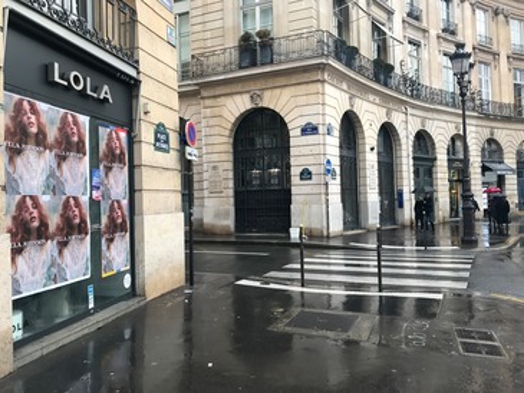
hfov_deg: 63.4
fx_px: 424
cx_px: 262
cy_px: 196
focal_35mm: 28
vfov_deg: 49.8
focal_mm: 3.99
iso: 32
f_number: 1.8
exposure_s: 1/100
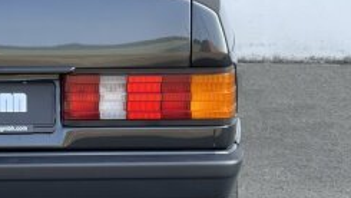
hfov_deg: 11.6
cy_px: 40
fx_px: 1694
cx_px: -62
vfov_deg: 6.7
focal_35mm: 182
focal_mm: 7.5
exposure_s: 1/121
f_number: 2.2
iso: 25
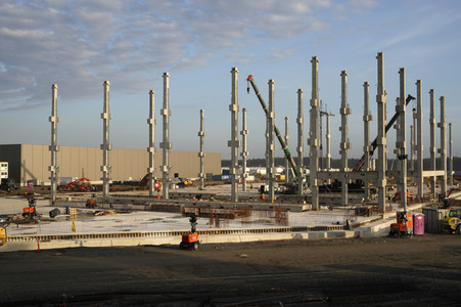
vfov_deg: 31.8
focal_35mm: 42
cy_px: 154
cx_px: 230
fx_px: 537
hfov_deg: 46.4
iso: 320
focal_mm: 42
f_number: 11
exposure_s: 1/320
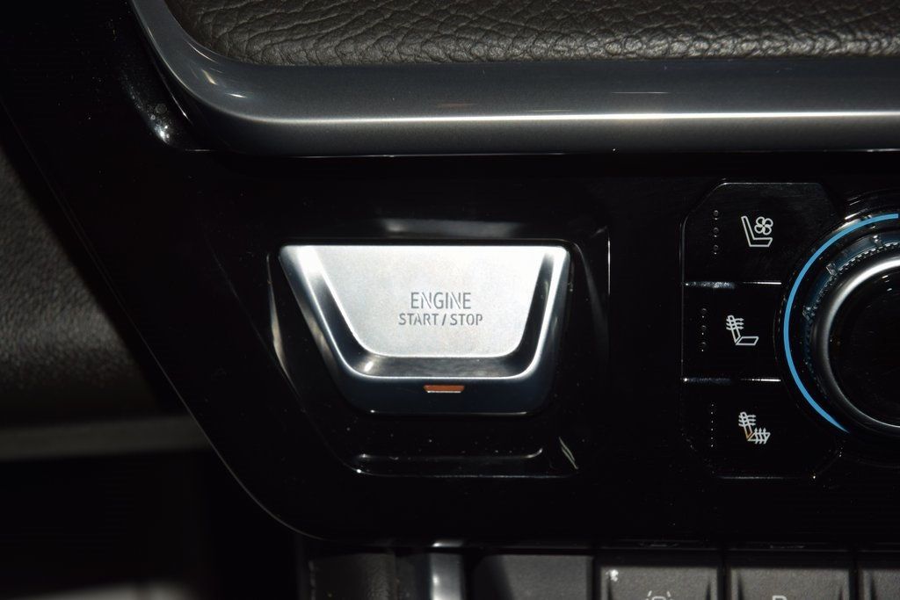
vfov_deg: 13.0
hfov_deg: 19.5
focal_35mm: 105
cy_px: 300
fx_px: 2625
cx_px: 450
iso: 100
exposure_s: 1/125
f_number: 8
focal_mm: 70
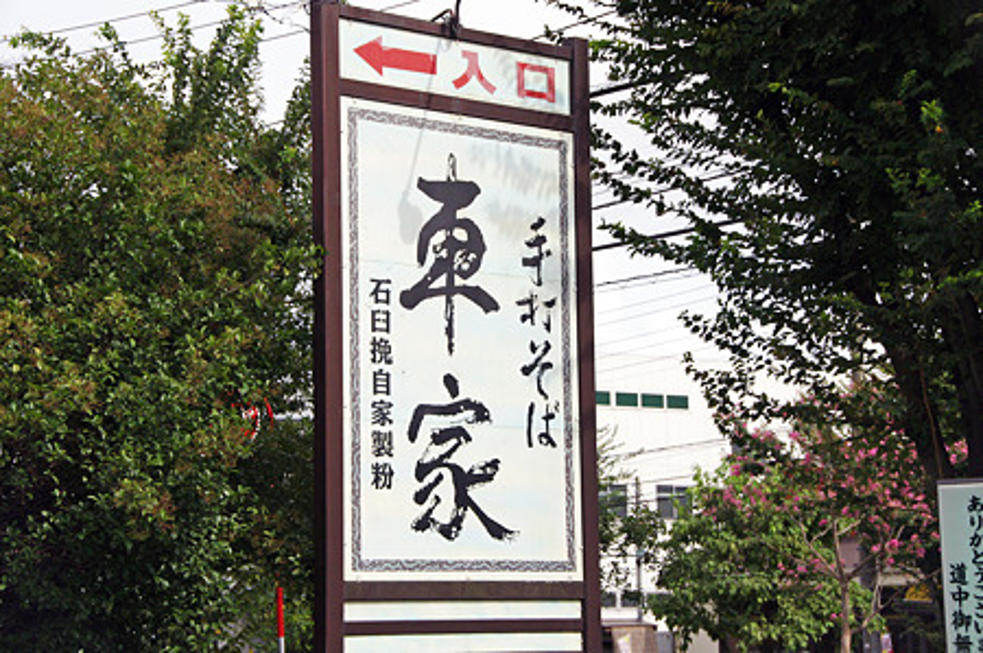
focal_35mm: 79
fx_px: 2155
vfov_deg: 17.2
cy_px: 326
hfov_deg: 25.7
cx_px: 492
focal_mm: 53
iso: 800
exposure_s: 1/3000
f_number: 6.7
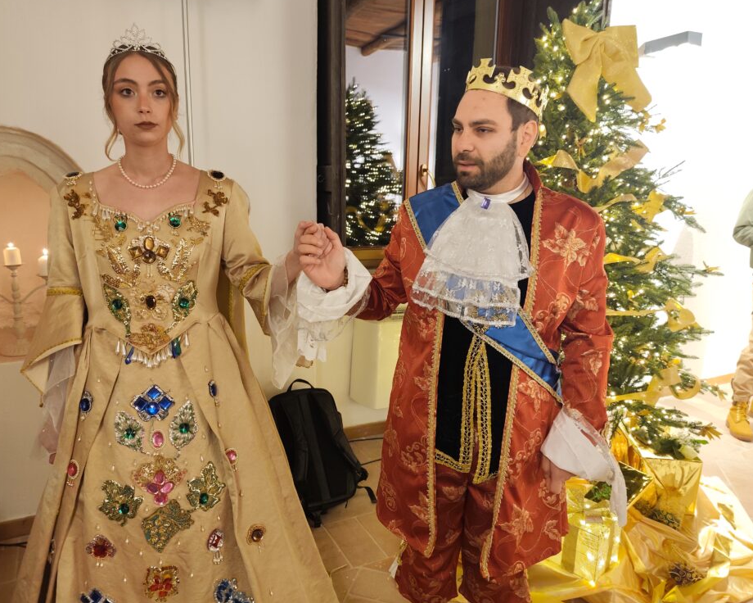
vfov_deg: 56.8
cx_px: 344
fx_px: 557
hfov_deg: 68.0
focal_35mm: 25
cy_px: 303
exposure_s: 1/33.3
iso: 500
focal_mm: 6.19
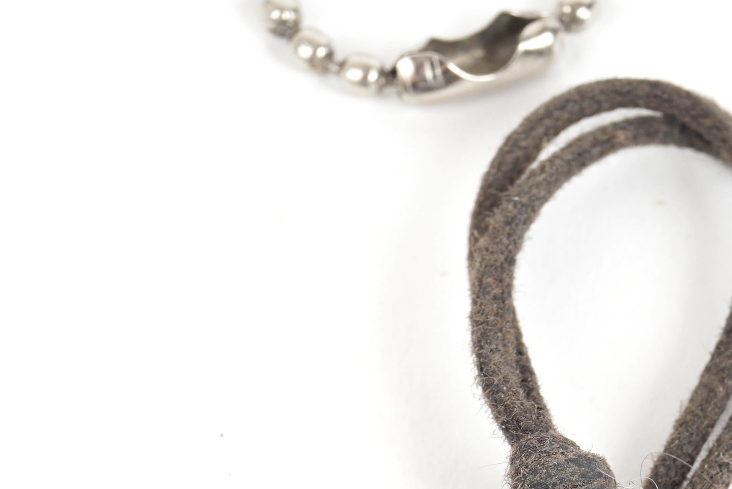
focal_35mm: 183
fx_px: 3725
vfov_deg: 7.5
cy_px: 461
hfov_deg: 11.2
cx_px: 602
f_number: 16
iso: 100
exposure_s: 1/125
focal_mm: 55
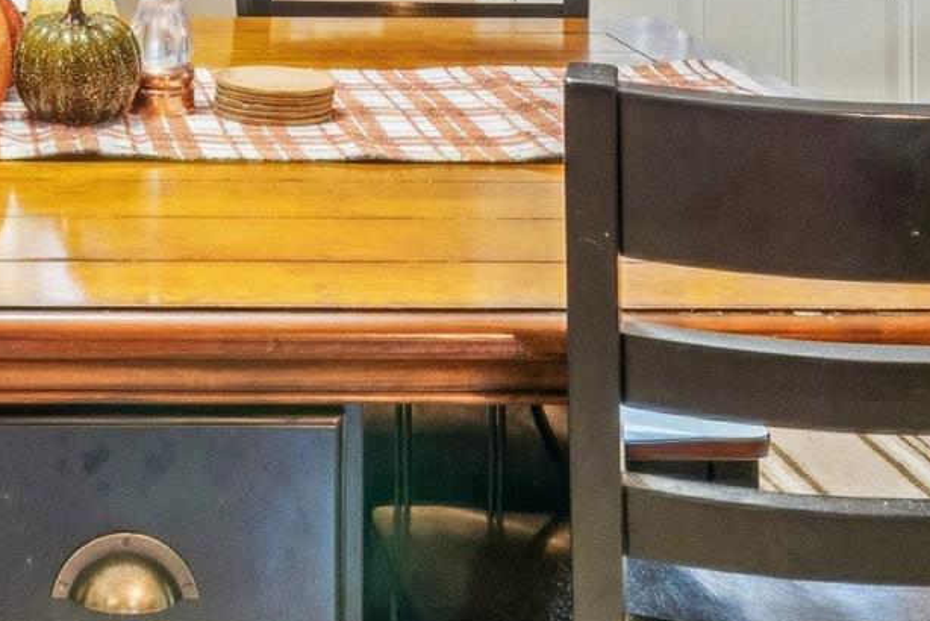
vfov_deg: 16.7
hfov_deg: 27.6
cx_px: 339
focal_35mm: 73
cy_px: -362
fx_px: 1887
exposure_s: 1/6
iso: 500
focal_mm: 14.6
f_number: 13
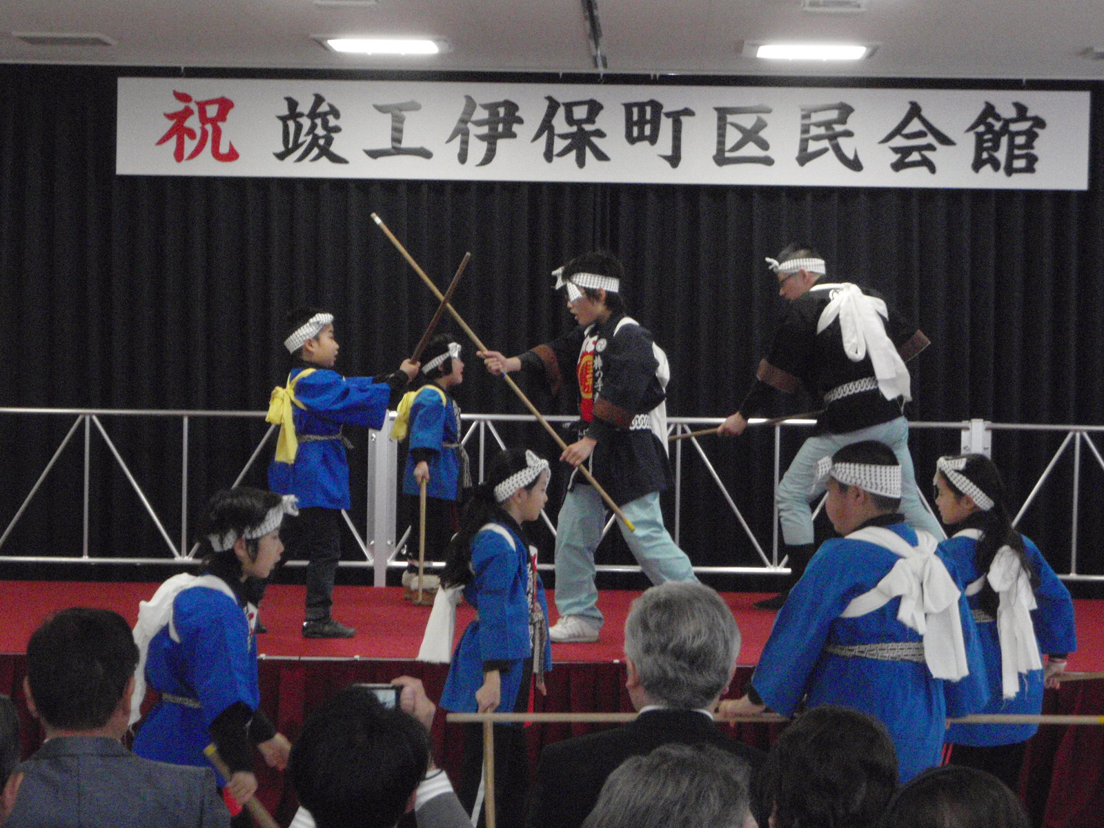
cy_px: 414
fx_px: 3253
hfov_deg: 19.3
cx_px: 552
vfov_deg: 14.5
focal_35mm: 102
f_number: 5.1
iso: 800
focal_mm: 18.2
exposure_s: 1/100
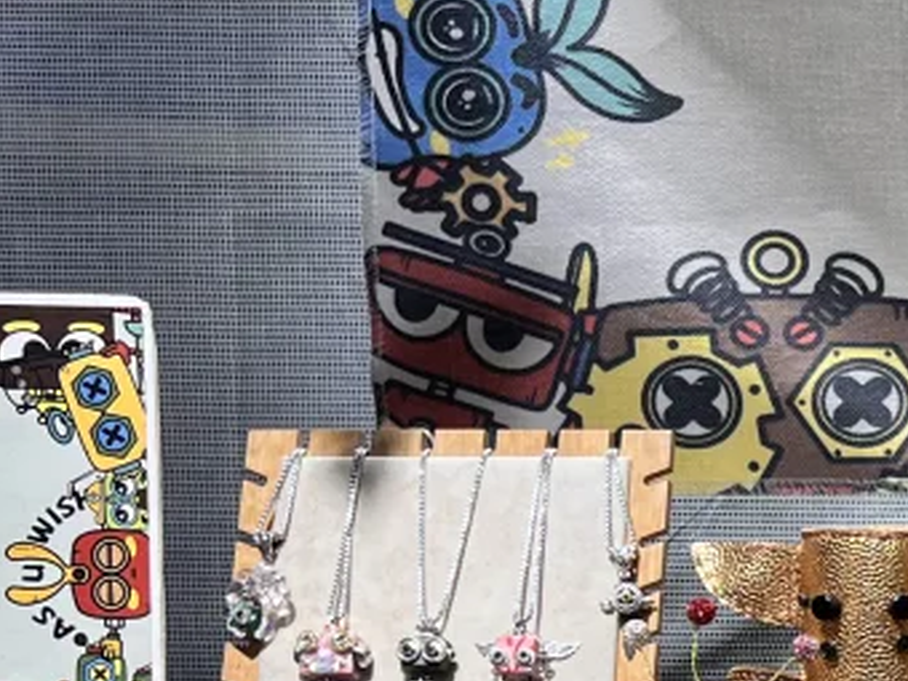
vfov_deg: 13.0
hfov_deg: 15.9
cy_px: 876
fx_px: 2885
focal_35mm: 110
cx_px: 1493
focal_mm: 5.7
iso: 32
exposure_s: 1/128
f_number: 1.5
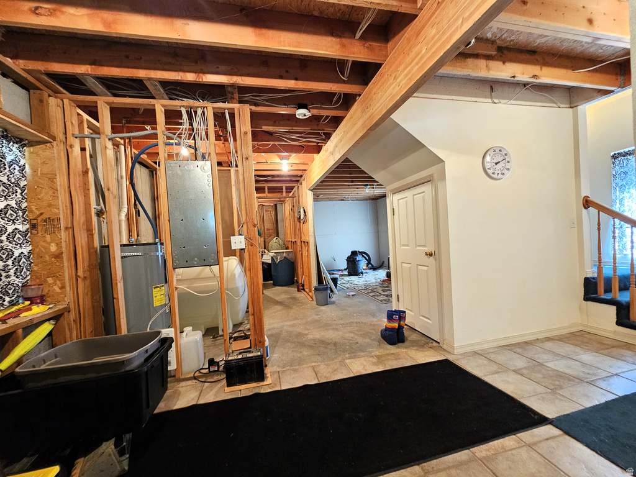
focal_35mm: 13
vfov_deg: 89.9
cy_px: 238
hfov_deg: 106.2
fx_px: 239
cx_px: 318
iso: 320
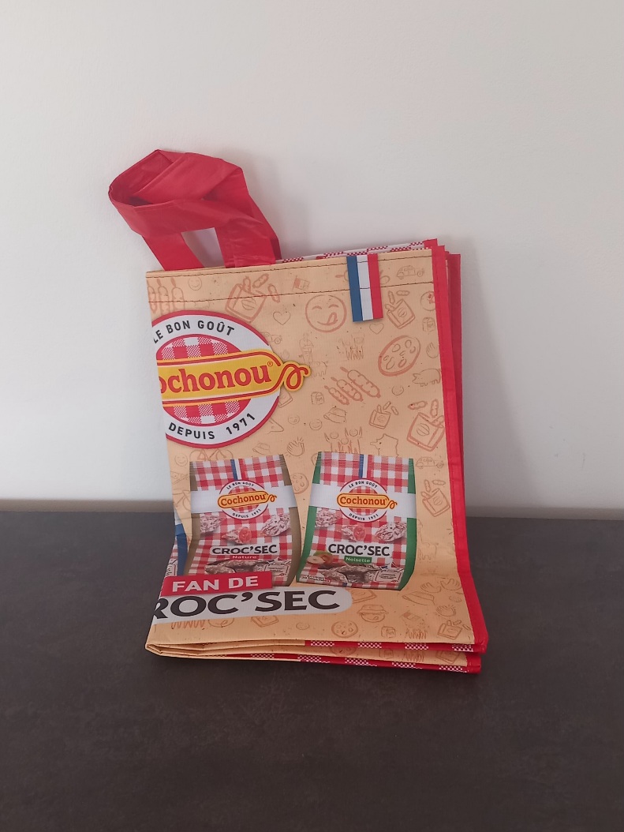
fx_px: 649
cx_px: 312
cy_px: 416
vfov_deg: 65.3
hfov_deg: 51.4
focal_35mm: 27
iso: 160
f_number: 1.8
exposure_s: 1/50
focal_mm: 4
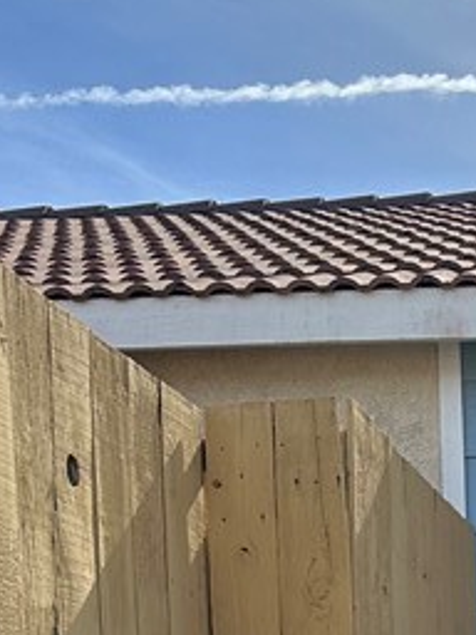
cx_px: 806
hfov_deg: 14.0
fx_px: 1760
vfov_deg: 18.3
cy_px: 935
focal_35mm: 96
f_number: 1.78
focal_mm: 6.86
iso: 80
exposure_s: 1/4348
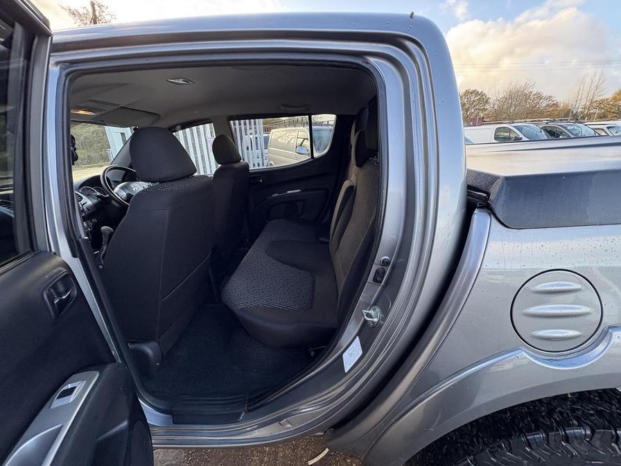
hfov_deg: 102.1
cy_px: 233
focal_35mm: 14
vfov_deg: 85.7
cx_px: 310
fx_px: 251
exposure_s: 1/99
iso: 125
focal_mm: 2.22
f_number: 2.2
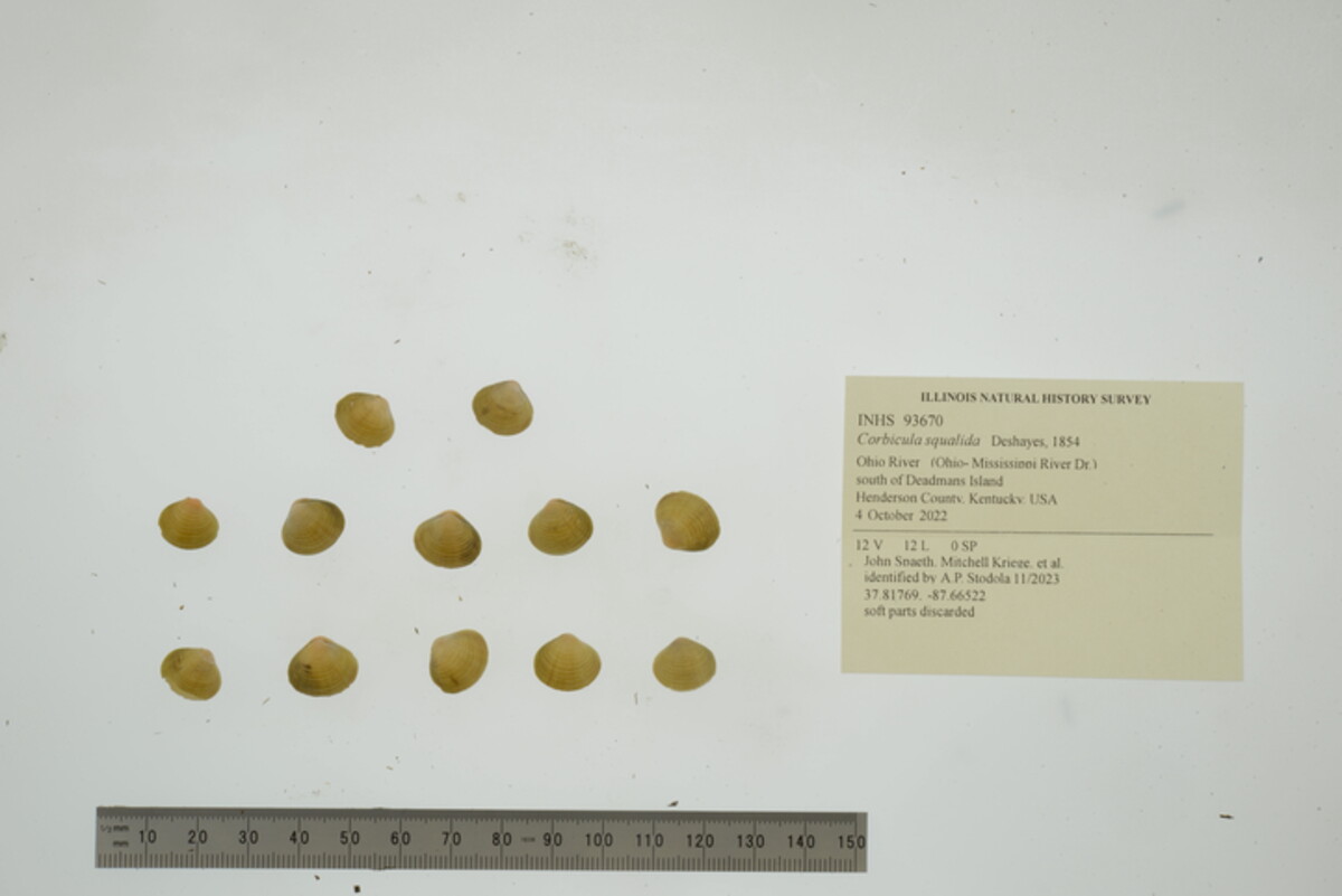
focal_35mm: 60
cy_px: 448
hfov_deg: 33.4
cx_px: 671
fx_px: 2237
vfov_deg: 22.6
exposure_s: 1/13
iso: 100
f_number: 32
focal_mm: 60
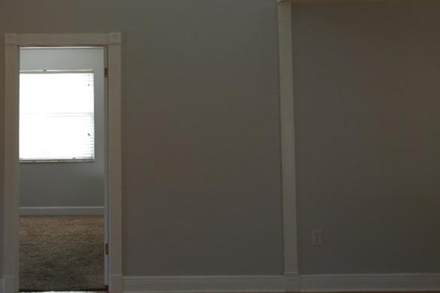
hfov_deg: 37.1
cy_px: 55
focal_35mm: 53
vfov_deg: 25.0
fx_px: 647
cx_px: 143
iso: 200
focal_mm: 20
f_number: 3.5
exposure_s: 1/80
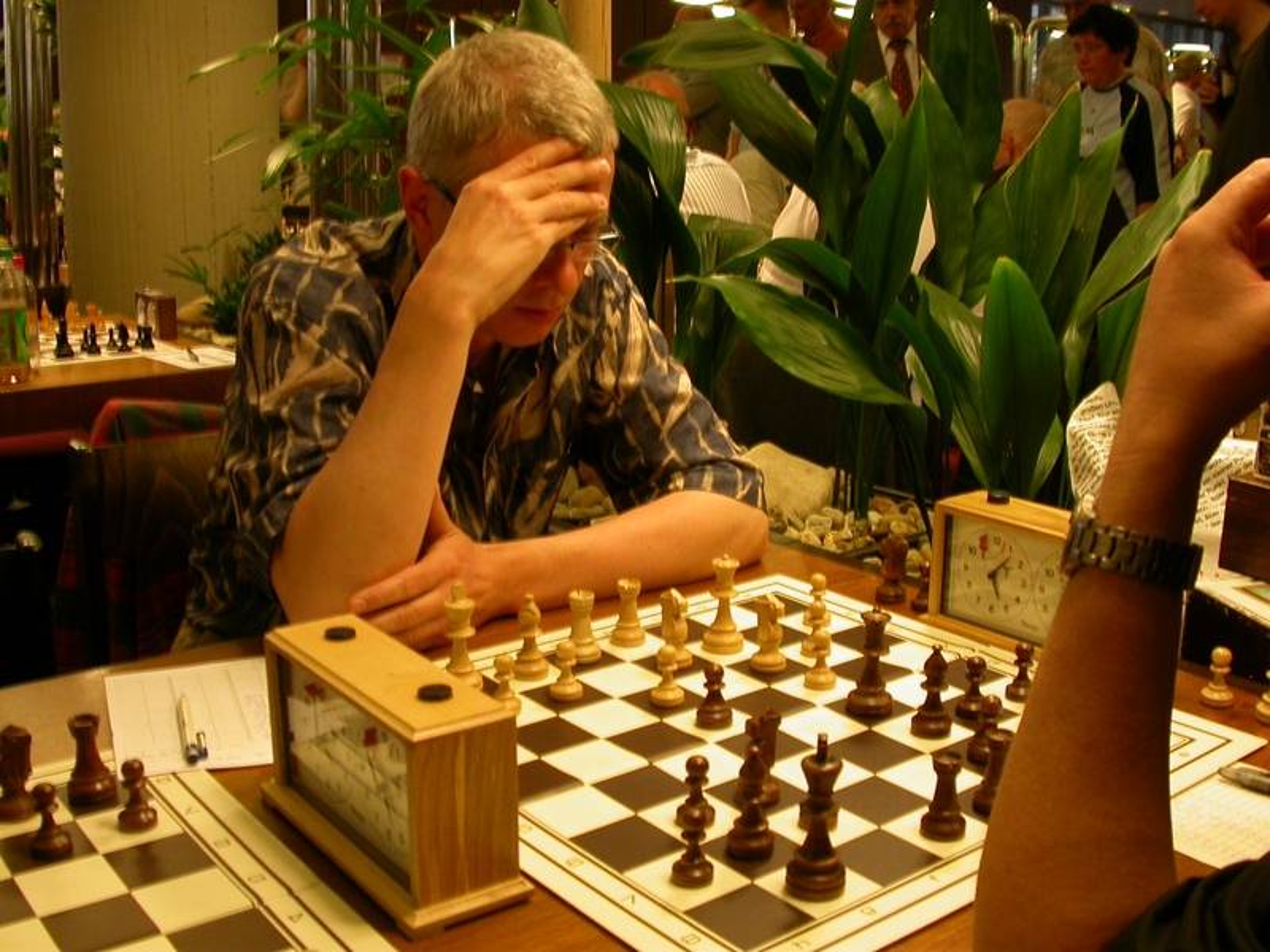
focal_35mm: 38
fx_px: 1394
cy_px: 476
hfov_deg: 49.0
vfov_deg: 37.7
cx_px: 635
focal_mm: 7.85
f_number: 3.7
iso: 100
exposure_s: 1/6
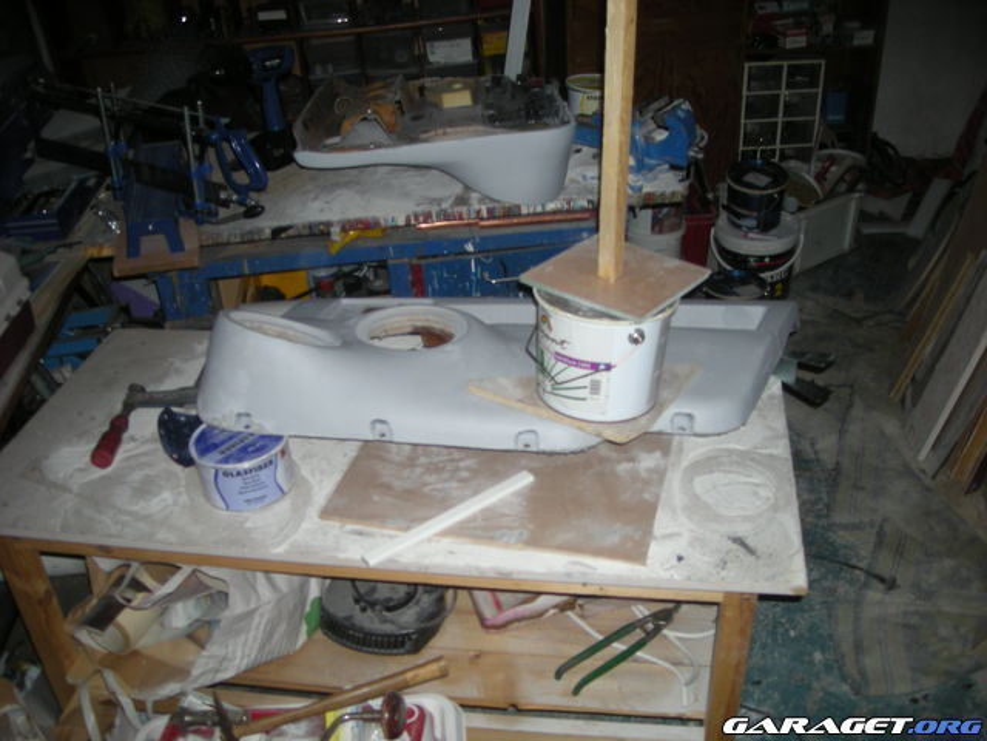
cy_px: 370
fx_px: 998
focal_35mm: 35
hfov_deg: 52.6
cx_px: 494
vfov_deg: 40.7
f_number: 2.8
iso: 58
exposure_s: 1/60
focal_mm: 5.7
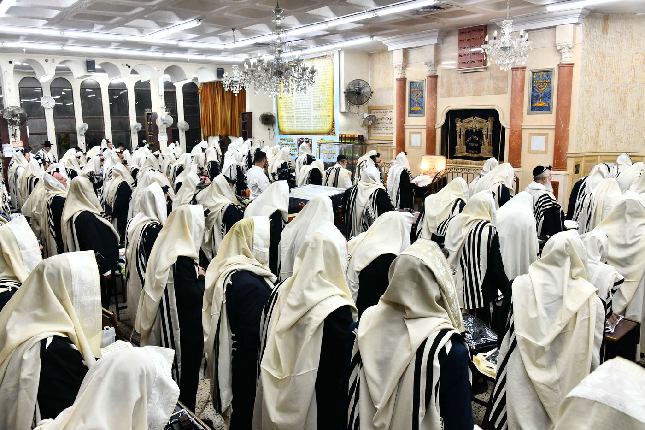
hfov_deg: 65.5
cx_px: 322
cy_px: 215
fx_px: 502
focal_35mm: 28
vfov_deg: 46.4
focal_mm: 28
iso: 1250
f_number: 5.6
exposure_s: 1/100
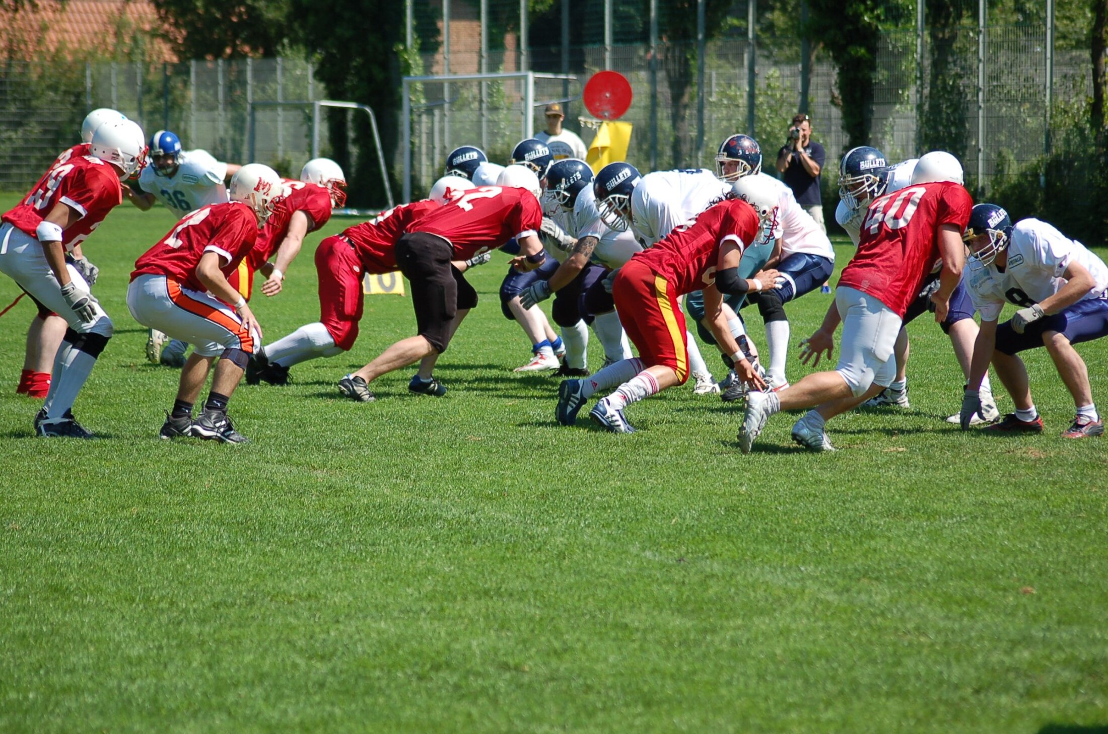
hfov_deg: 11.4
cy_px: 367
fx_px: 5530
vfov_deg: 7.6
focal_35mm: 180
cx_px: 554
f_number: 4.2
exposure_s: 1/1000
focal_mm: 120
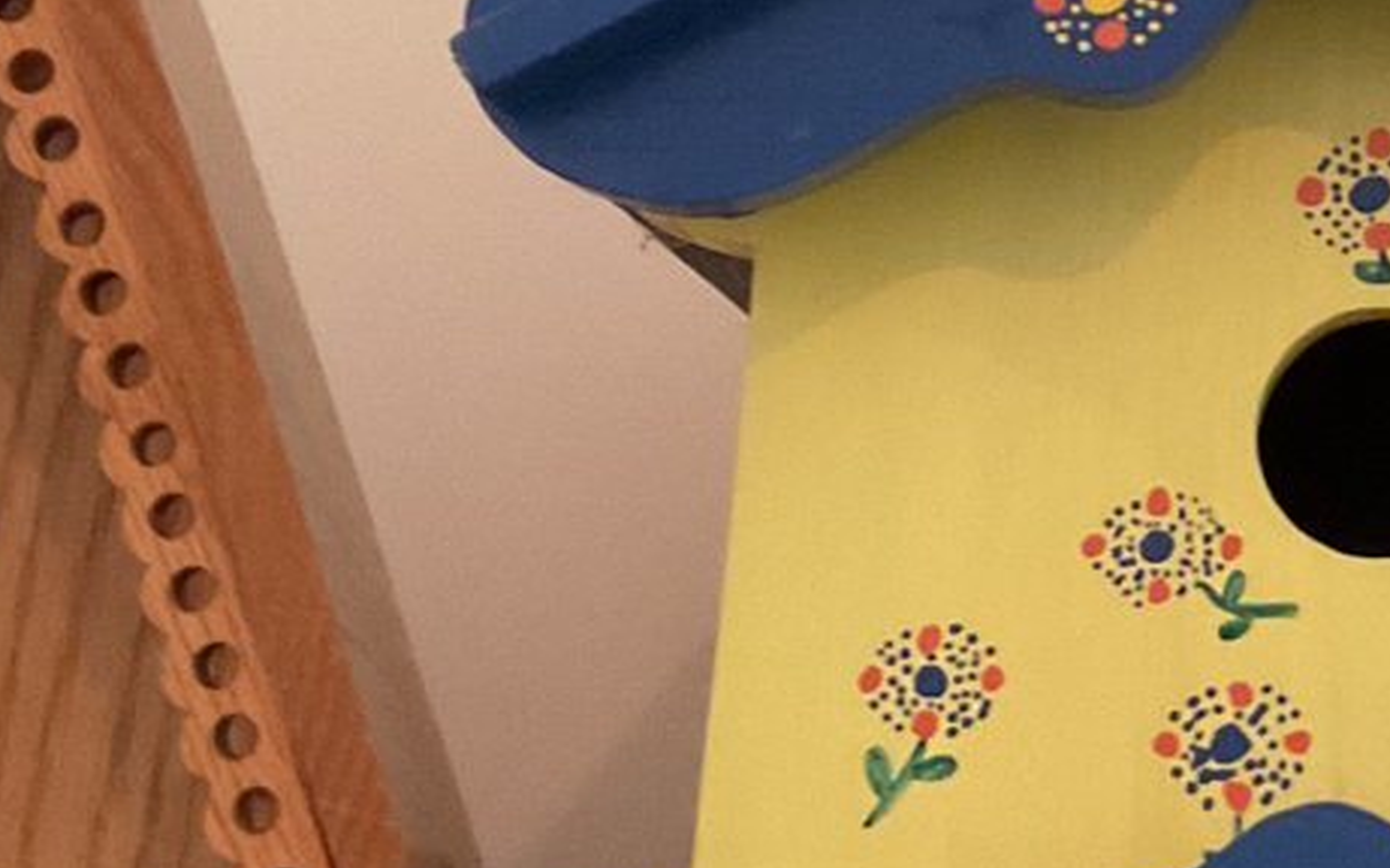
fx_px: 3826
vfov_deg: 12.8
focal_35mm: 101
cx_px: 1572
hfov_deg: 19.6
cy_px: 14
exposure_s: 1/30
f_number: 1.8
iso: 320
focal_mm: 3
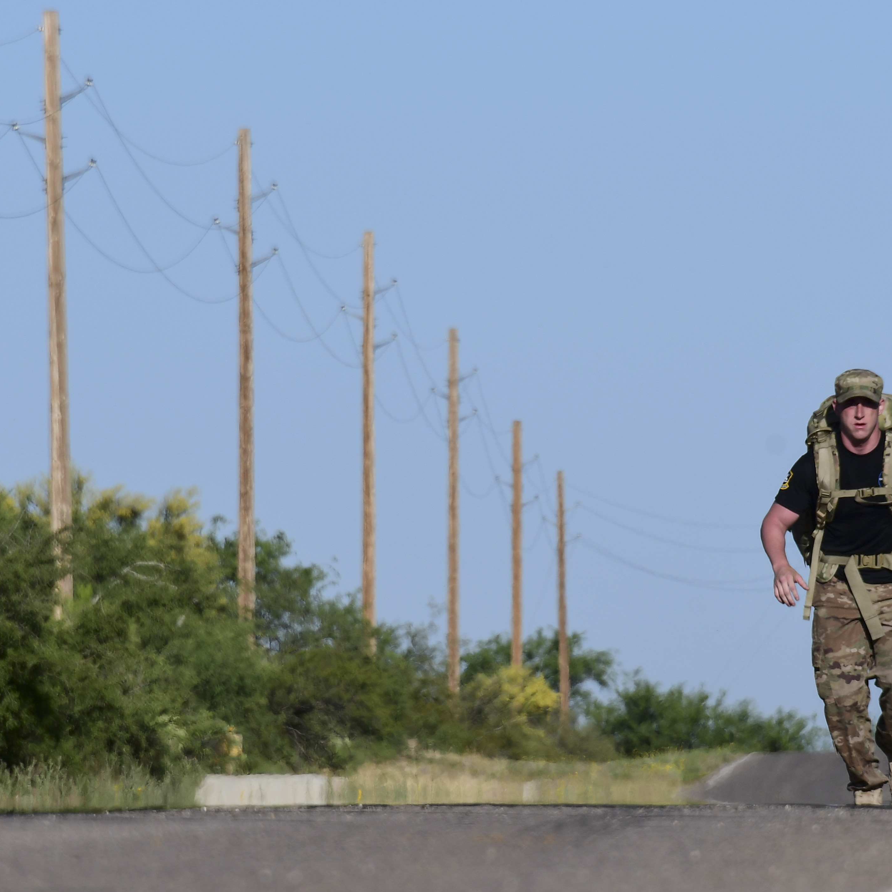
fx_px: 21924
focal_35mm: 752
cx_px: 543
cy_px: 428
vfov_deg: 2.3
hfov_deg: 2.3
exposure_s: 1/800
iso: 200
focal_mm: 300
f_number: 9
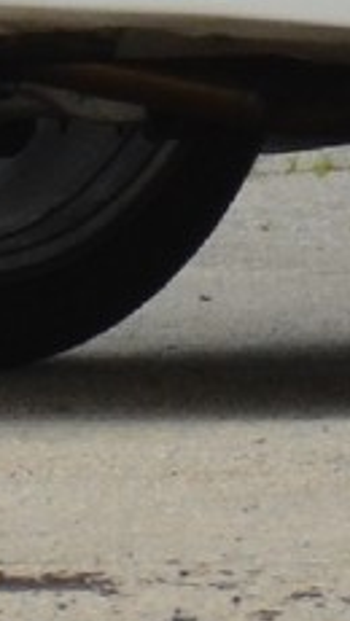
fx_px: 33629
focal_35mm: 2039
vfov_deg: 1.1
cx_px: 1782
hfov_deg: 0.6
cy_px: -1011
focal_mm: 120
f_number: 6.3
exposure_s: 1/1600
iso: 400
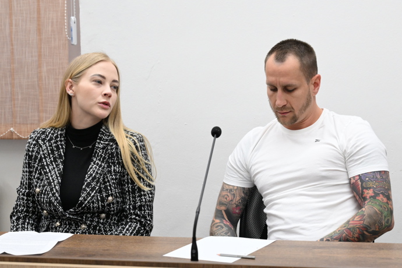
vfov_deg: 13.0
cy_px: 134
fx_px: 1172
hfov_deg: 19.5
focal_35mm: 105
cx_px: 201
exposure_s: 1/400
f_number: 5
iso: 3200
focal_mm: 70
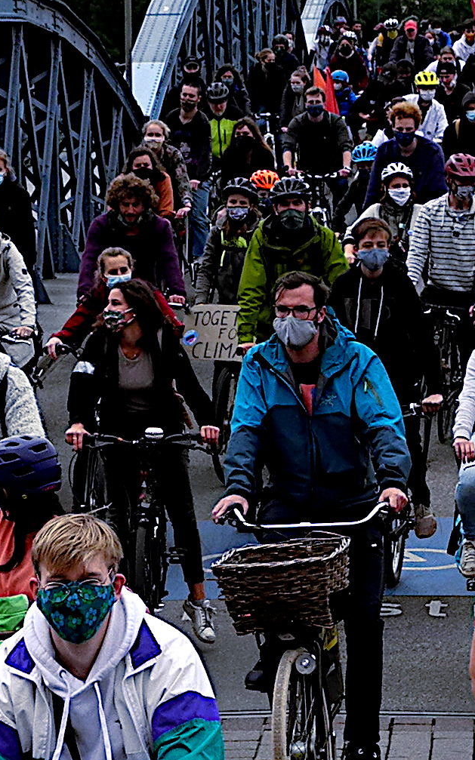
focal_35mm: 192
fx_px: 3978
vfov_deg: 10.9
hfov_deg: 6.8
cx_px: 209
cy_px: 209
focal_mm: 10.7
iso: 100
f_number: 3.5
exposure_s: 1/626
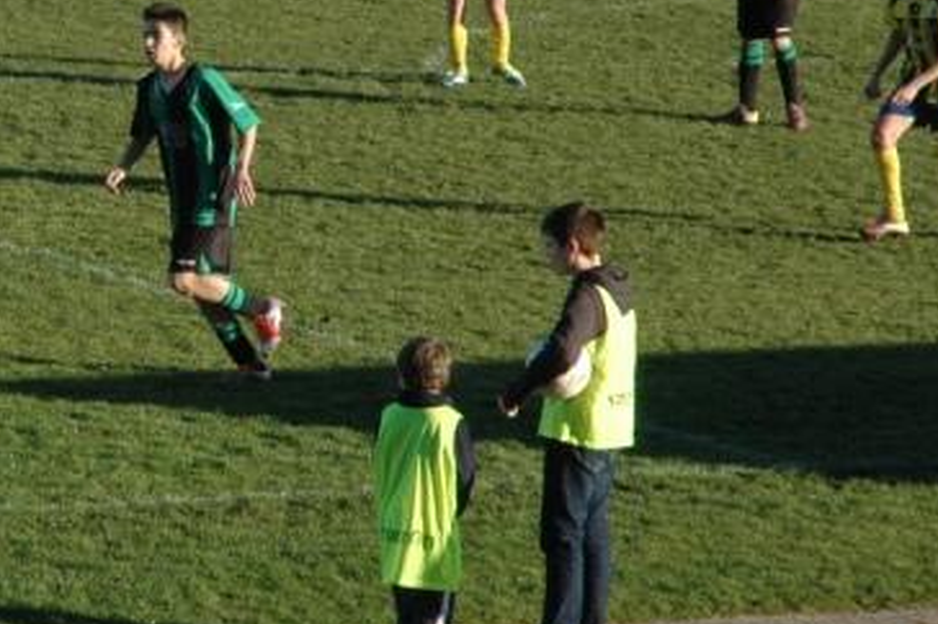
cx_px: -175
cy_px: 53
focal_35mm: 295
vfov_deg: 4.6
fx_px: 7679
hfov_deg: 6.9
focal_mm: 70
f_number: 10
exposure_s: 1/400
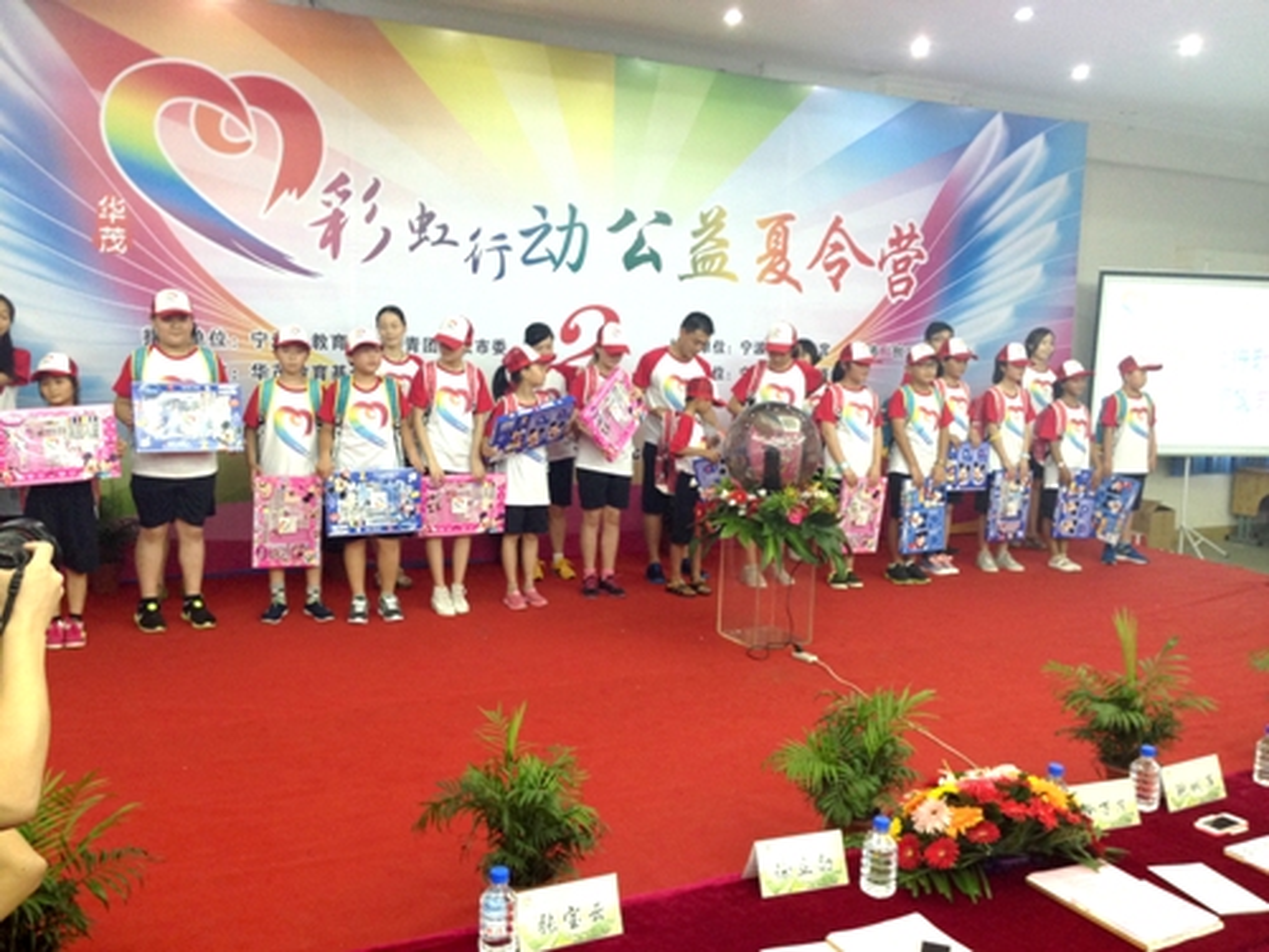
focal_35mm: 33
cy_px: 476
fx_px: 1210
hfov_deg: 55.4
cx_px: 634
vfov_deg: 42.9
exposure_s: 1/20
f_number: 2.4
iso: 100
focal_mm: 4.12
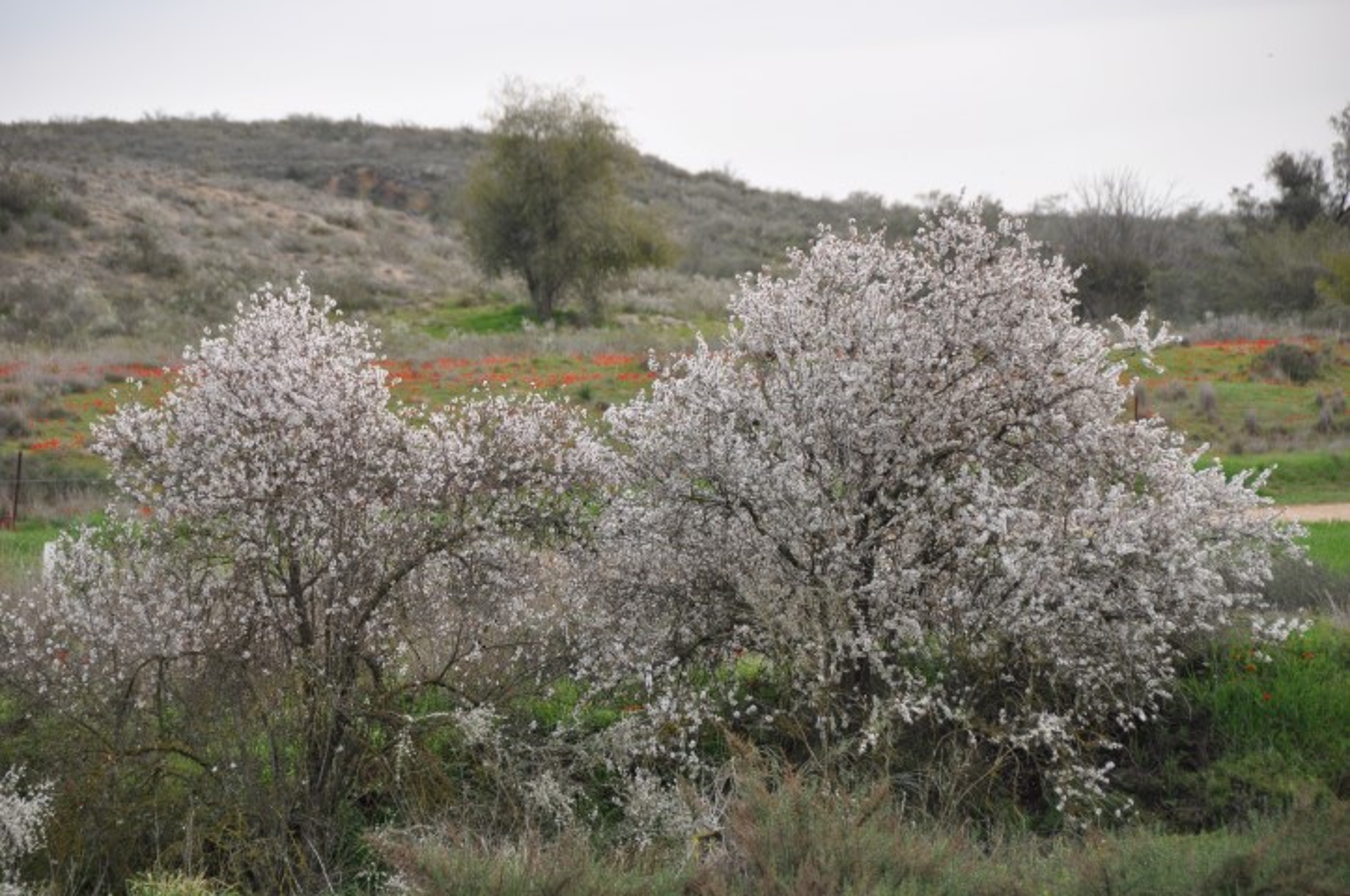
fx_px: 7583
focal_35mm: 202
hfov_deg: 10.2
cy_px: 448
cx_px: 675
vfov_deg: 6.8
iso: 220
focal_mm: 135
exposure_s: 1/500
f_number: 5.6
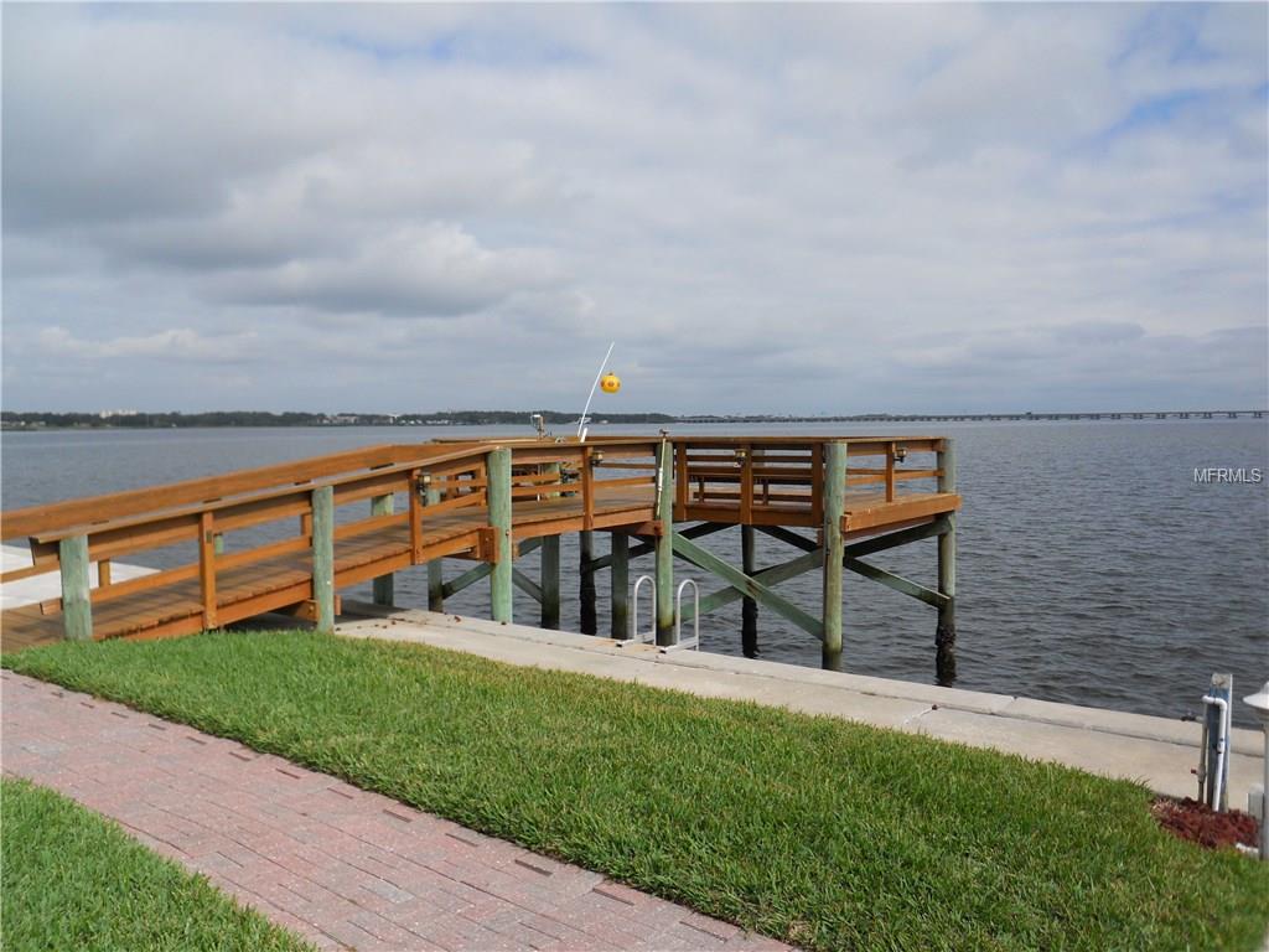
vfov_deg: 49.7
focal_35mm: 28
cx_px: 634
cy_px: 476
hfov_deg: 63.4
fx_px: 1026
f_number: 5.4
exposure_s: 1/640
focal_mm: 5
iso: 80
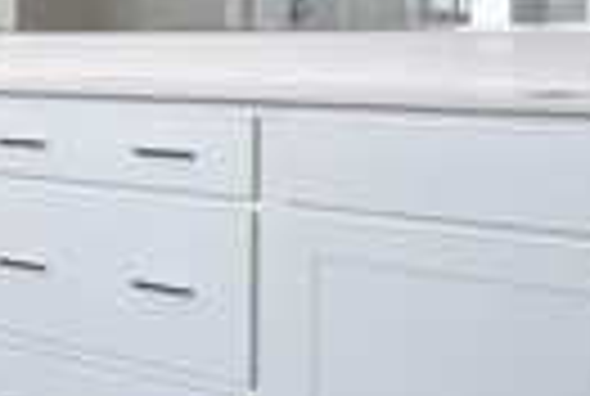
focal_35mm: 71
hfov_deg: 26.6
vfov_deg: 19.1
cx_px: -27
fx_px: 1166
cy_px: 68
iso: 40
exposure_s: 1/141
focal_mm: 2.22
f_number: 2.2
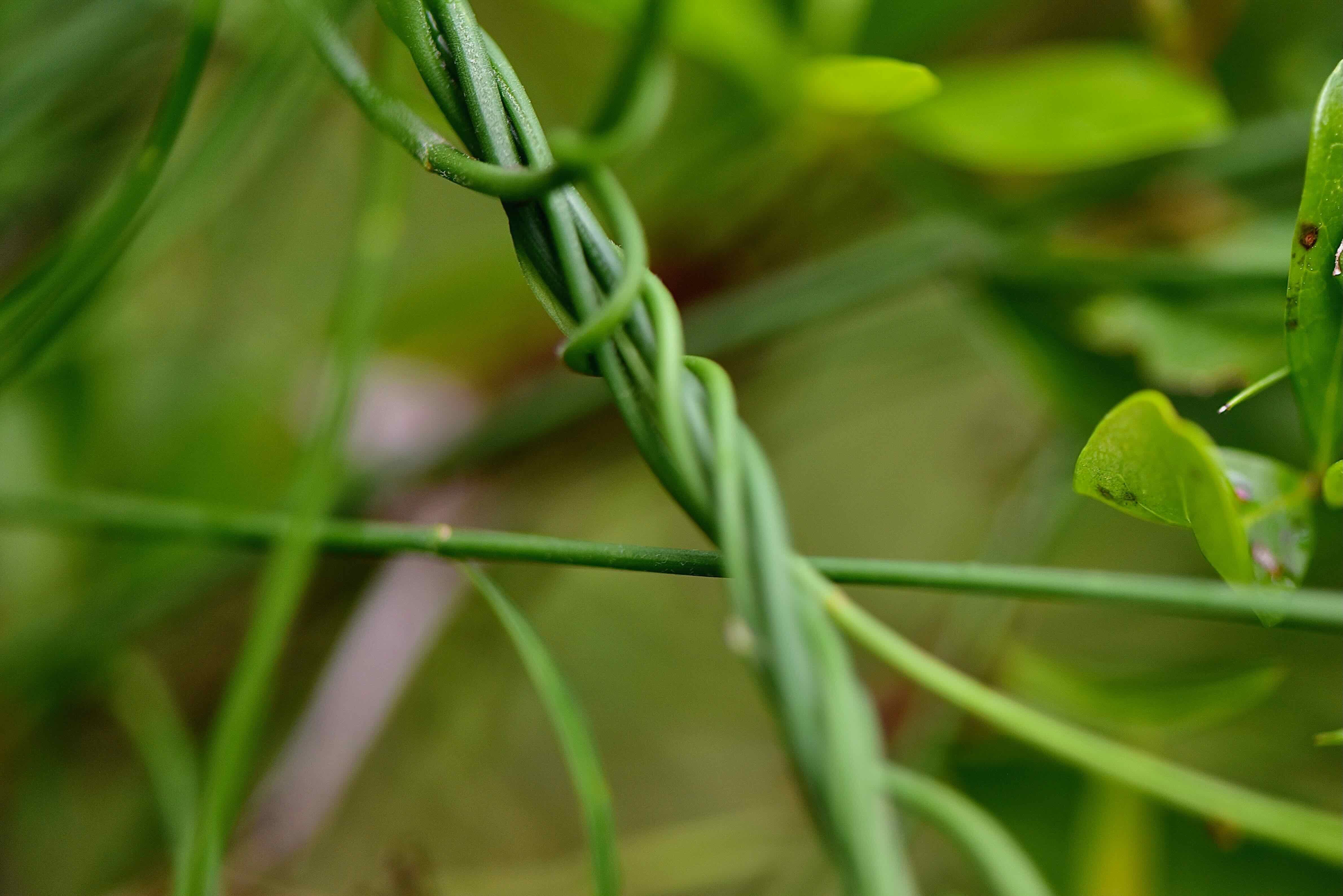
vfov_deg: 13.1
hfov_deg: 19.4
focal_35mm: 105
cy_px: 448
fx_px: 3918
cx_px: 672
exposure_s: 1/250
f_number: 4
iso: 500
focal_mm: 105
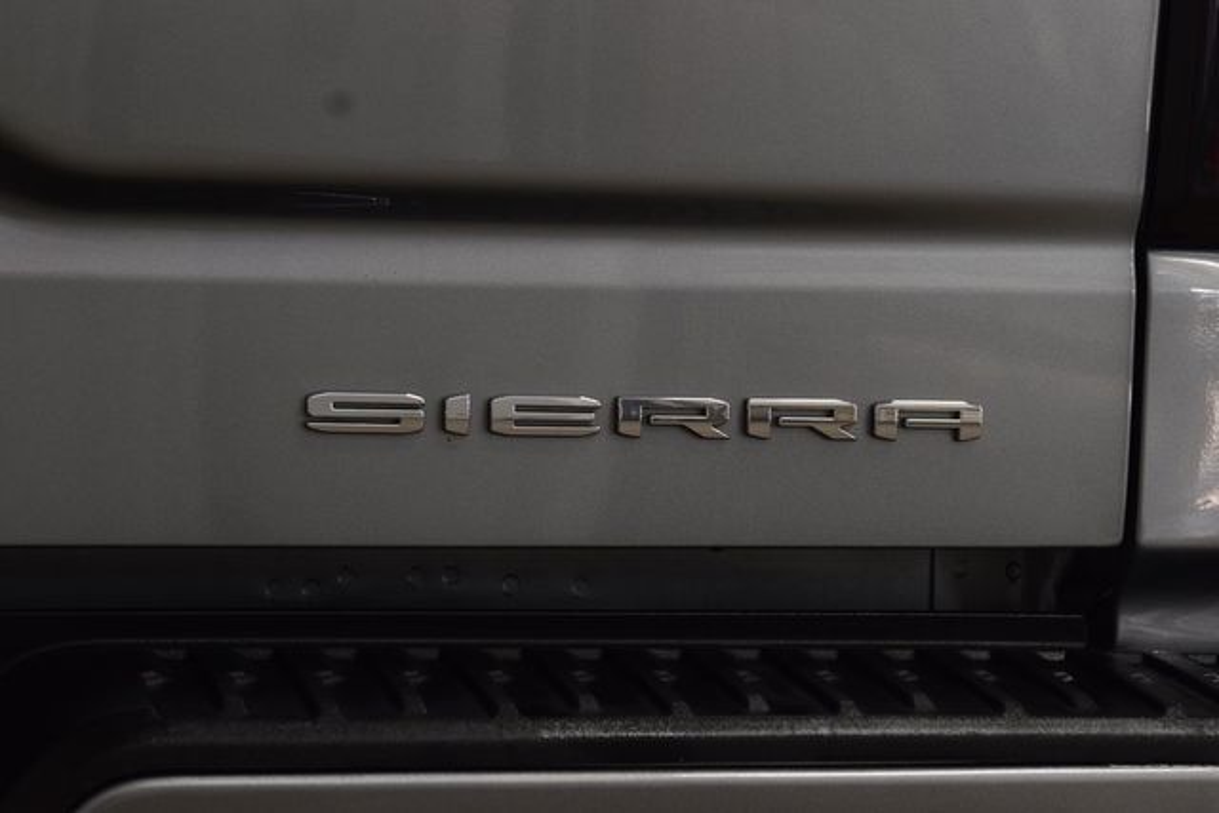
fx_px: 3556
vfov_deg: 13.0
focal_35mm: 105
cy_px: 406
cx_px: 610
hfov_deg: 19.5
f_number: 7.1
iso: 720
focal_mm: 70
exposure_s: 1/30
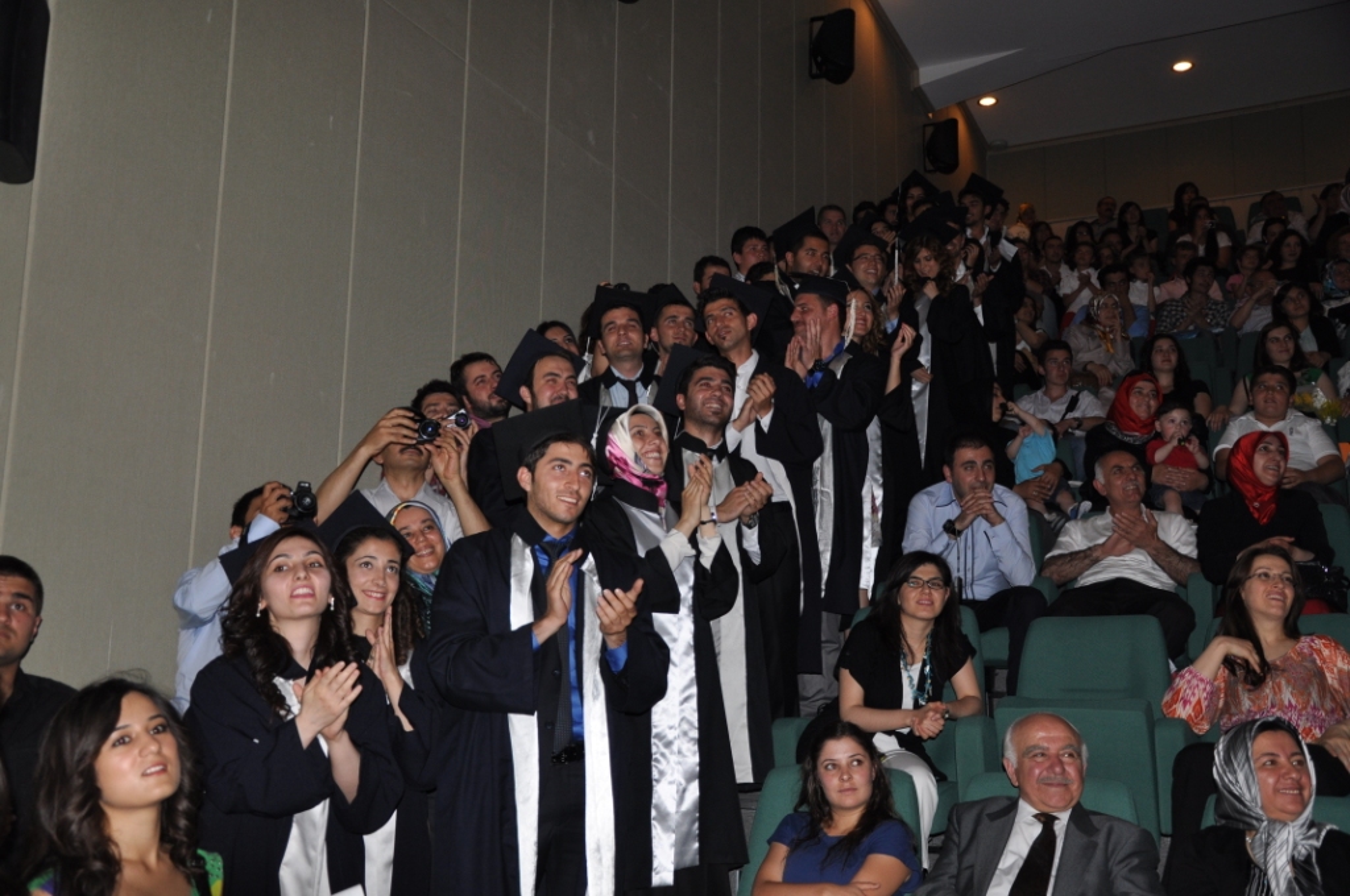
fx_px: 1348
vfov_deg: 36.8
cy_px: 448
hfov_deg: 53.2
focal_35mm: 36
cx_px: 675
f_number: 3.8
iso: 400
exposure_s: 1/60
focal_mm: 24
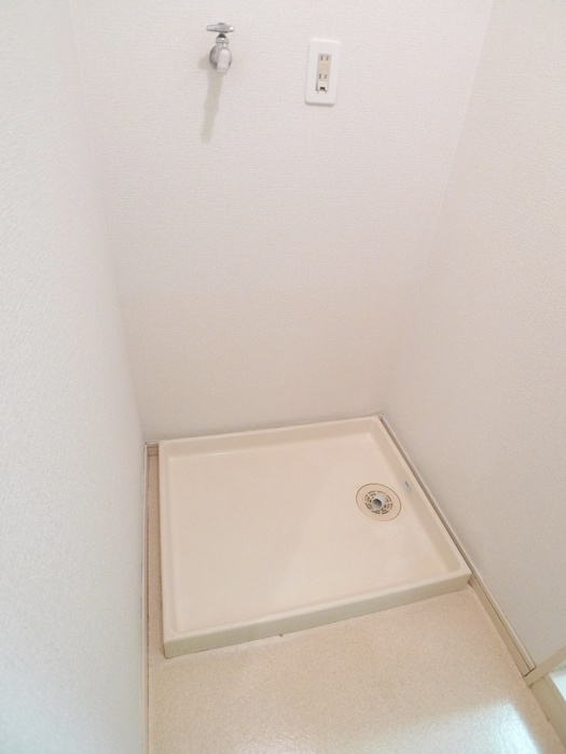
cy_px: 377
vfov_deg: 71.6
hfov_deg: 56.8
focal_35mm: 24
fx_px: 523
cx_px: 283
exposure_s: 1/20
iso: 400
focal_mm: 5.1
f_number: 2
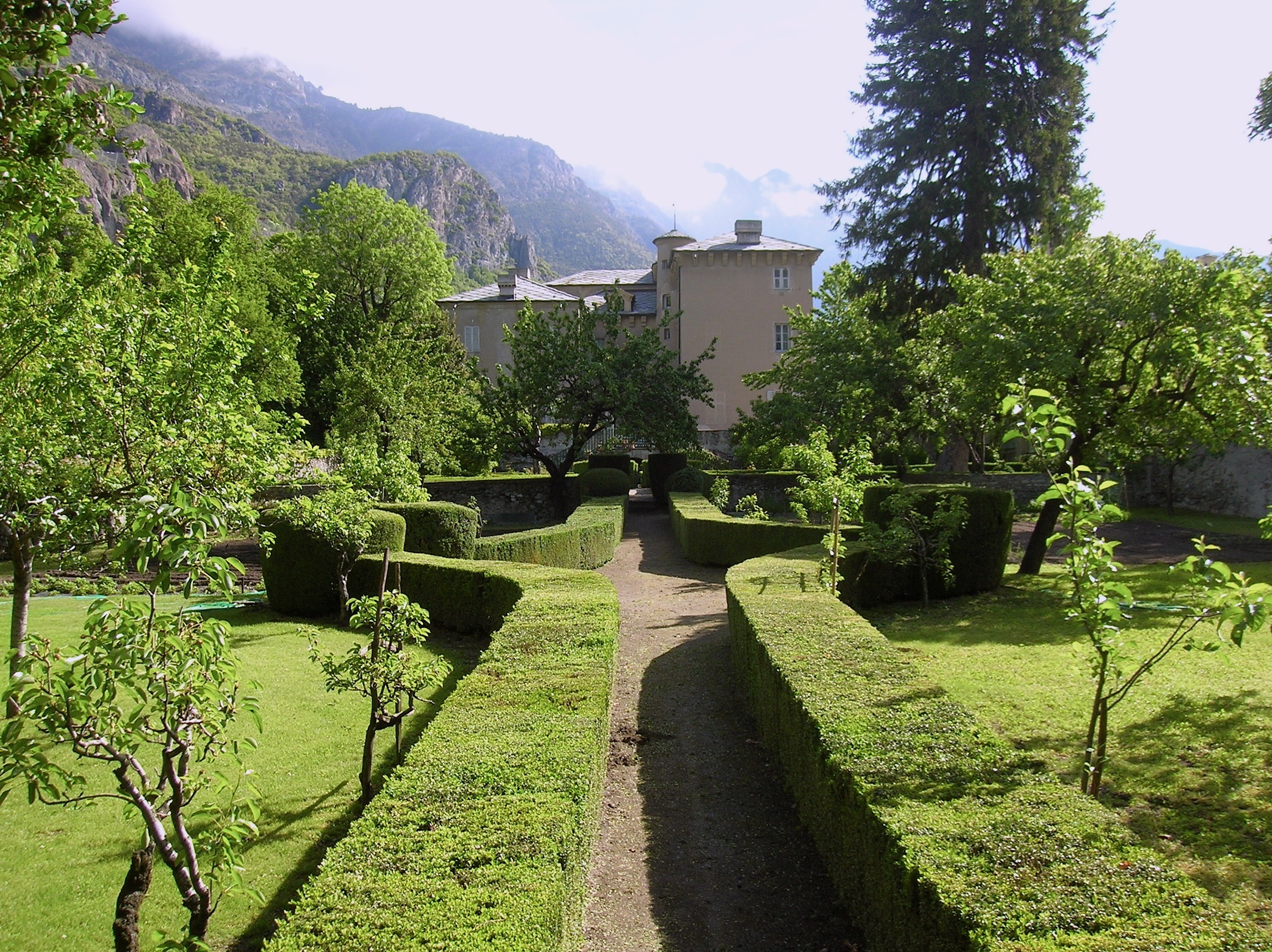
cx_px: 636
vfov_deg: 41.7
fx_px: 1248
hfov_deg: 54.0
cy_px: 476
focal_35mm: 34
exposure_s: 1/165
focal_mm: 5.7
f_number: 4.9
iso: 50
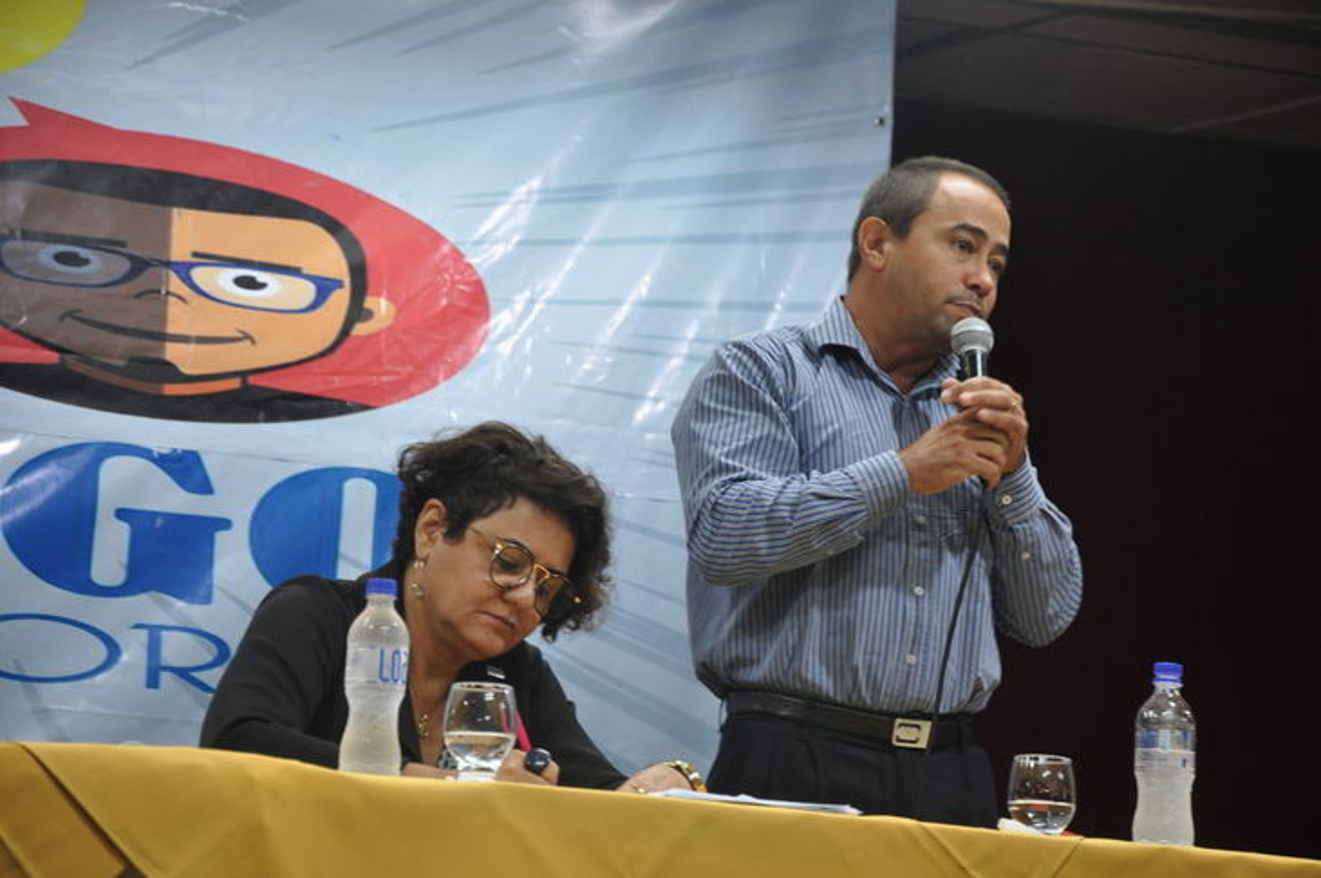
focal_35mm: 158
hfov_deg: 13.1
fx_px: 5774
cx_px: 660
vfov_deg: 8.7
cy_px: 439
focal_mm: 105
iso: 800
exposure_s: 1/30
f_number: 5.6
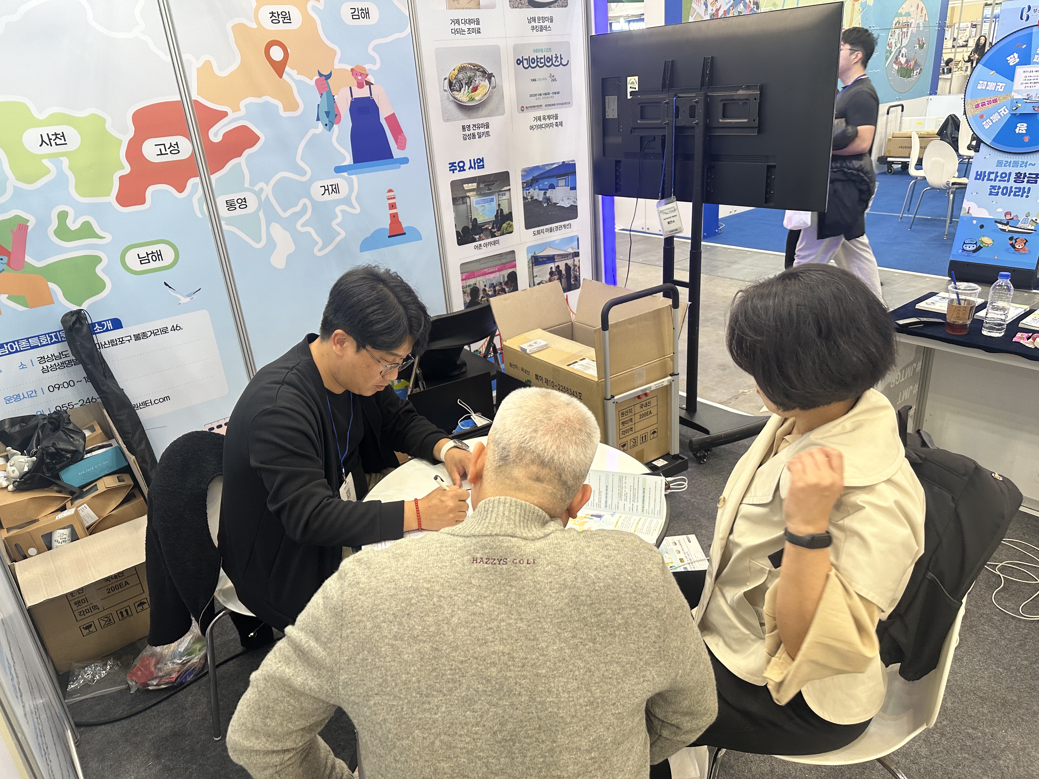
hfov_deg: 71.6
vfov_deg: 56.8
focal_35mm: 24
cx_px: 520
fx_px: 720
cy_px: 390
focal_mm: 6.86
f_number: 1.78
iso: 125
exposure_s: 1/60
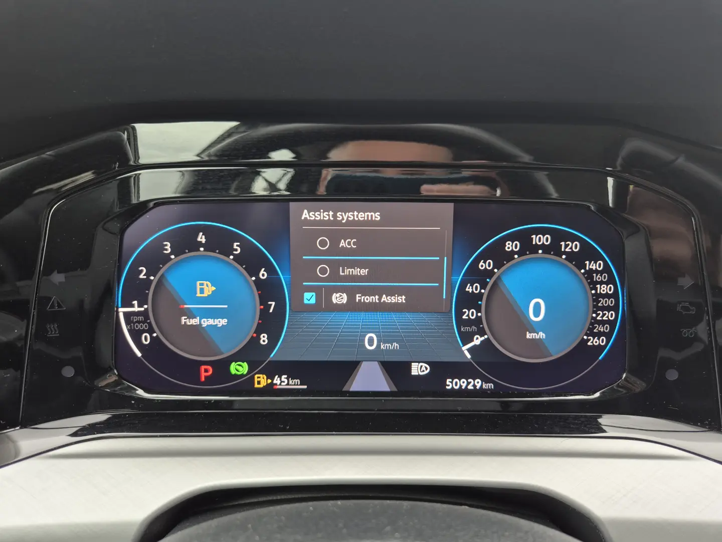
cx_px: 361
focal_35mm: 23
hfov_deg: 73.9
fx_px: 480
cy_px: 271
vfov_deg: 58.9
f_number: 1.8
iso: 160
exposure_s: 1/62
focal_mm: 5.4
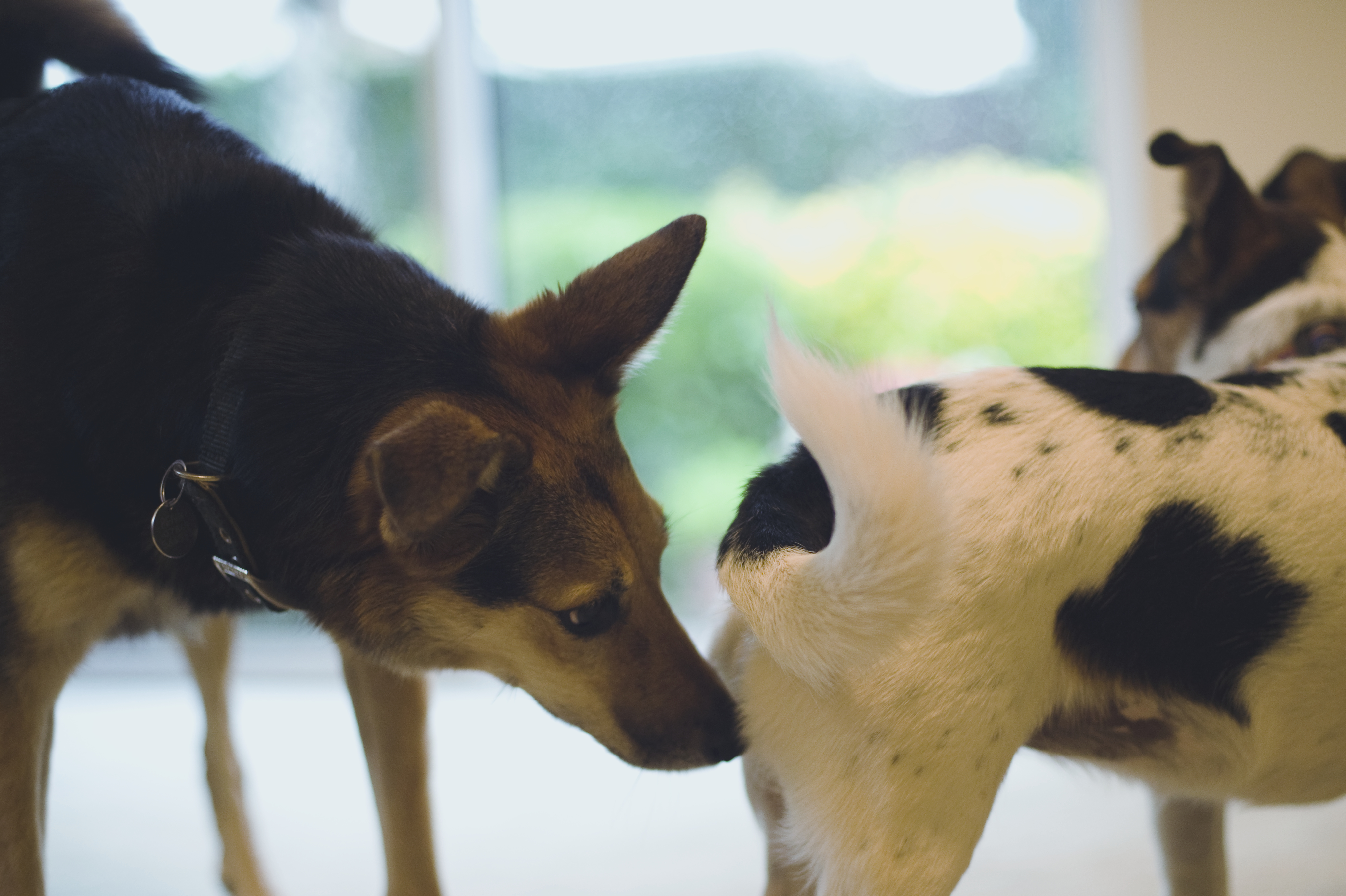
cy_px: 562
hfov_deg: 31.9
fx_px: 2354
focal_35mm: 63
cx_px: 773
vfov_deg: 21.5
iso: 1600
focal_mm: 50
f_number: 1.8
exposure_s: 1/320
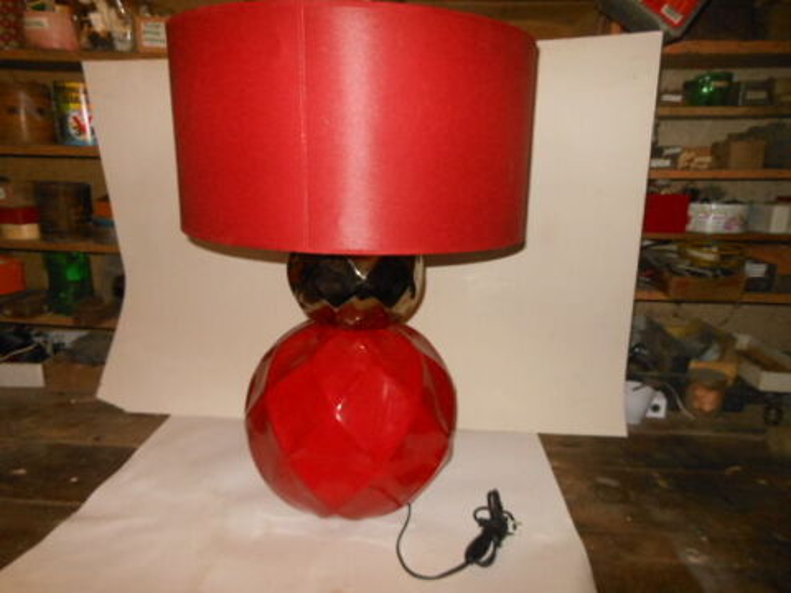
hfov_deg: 69.4
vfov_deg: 54.9
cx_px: 396
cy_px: 296
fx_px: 571
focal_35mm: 25
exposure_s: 1/25
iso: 400
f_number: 10.2
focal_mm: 4.5
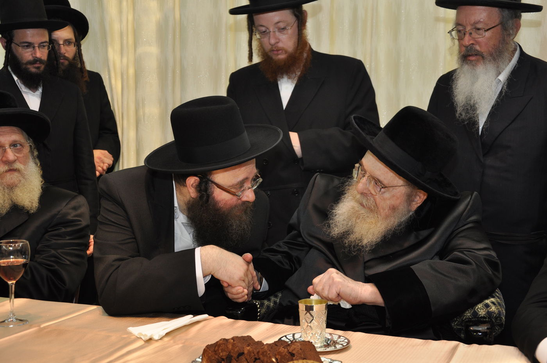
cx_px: 274
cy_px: 182
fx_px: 797
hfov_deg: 37.9
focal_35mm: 52
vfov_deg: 25.7
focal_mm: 35
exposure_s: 1/60
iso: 500
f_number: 5.6
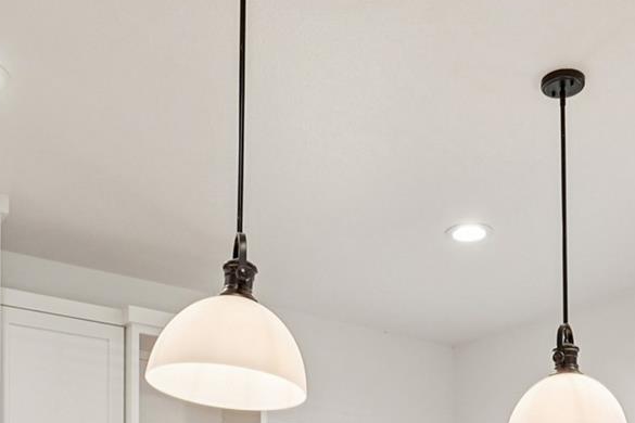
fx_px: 864
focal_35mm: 49
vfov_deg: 23.0
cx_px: 347
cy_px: 610
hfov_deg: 40.3
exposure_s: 1/30
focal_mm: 14
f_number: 8
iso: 400
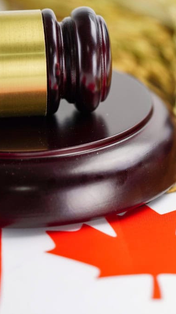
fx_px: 1179
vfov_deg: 15.1
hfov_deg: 8.5
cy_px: 157
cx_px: 127
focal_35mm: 142
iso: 320
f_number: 3.5
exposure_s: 1/100
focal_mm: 90
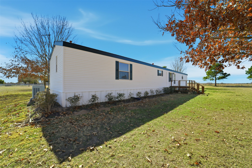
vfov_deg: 81.2
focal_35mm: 14
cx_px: 126
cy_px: 84
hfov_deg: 104.2
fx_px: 98
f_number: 11
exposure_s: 1/4000
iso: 500
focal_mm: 14
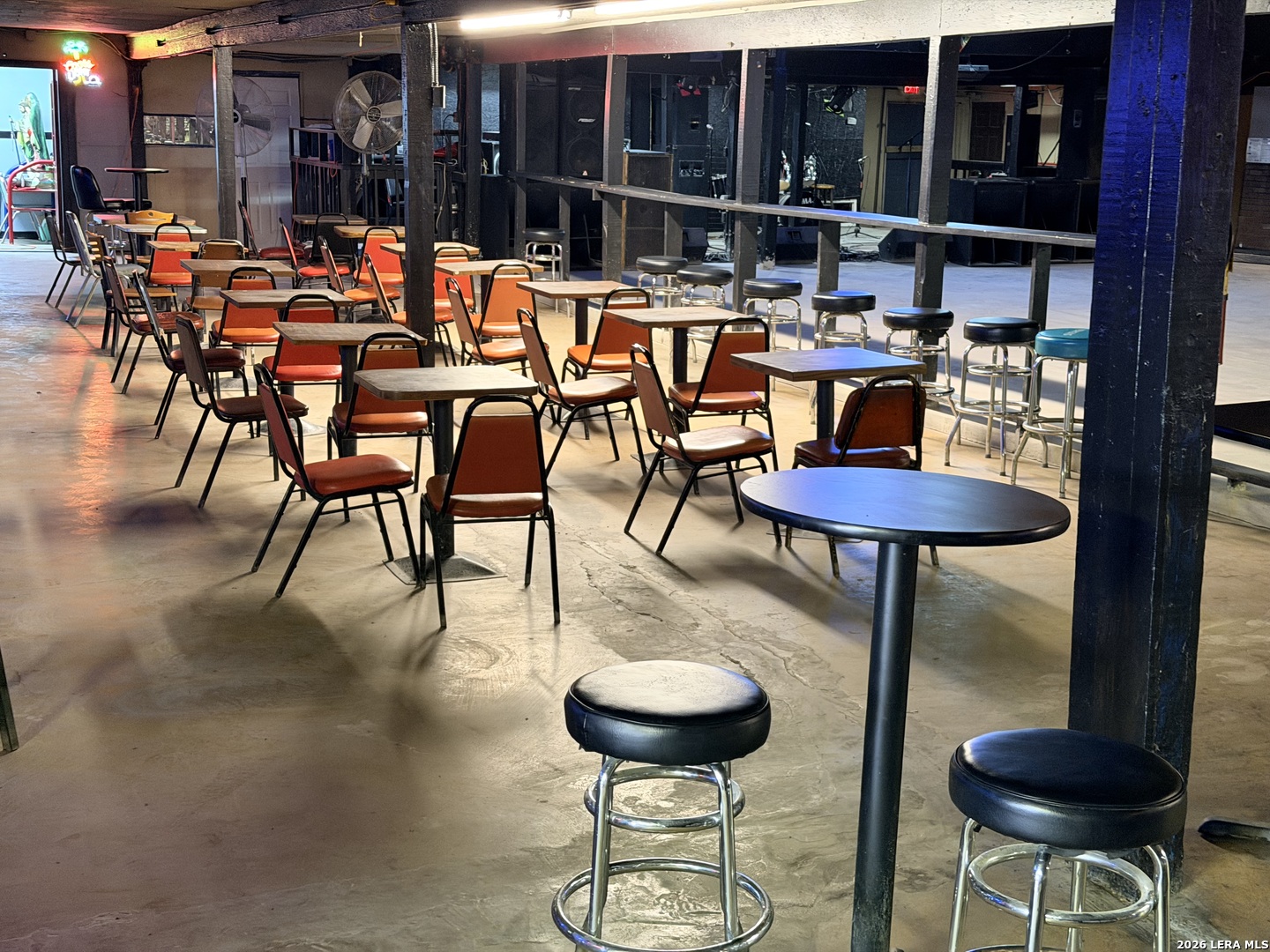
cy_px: 476
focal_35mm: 48
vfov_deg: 30.3
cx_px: 635
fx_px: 1761
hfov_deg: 39.7
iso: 500
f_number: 1.78
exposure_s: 1/30
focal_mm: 6.76
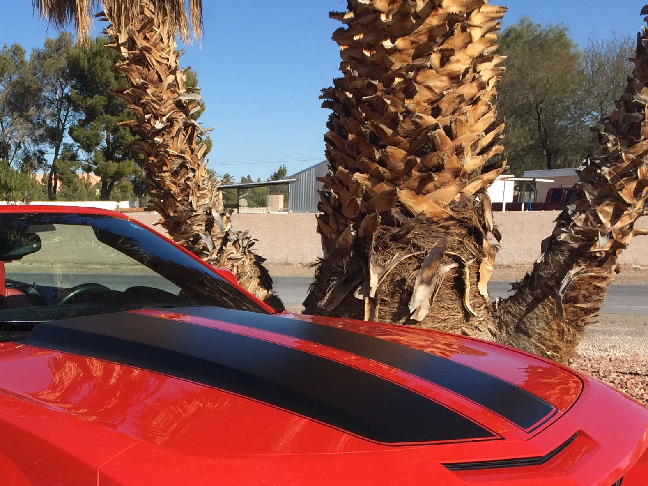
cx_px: 94
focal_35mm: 60
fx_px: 1123
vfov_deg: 23.6
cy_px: 461
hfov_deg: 31.0
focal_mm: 4.15
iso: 32
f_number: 2.2
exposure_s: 1/1721
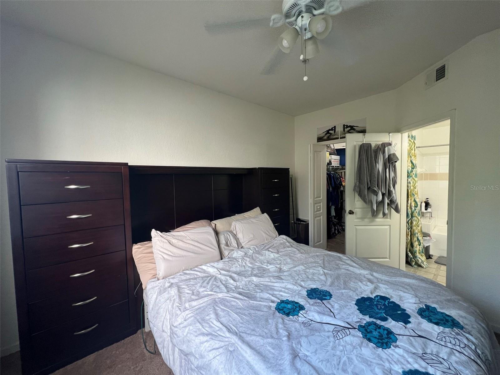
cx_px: 250
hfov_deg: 106.2
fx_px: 188
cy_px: 188
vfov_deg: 89.9
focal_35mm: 13
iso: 160
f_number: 1.8
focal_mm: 1.57
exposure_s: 1/60
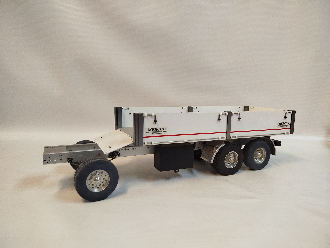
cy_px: 124
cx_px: 165
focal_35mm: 24
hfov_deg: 71.6
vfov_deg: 56.8
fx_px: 229
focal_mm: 5.31
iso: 250
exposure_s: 1/50
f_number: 1.7
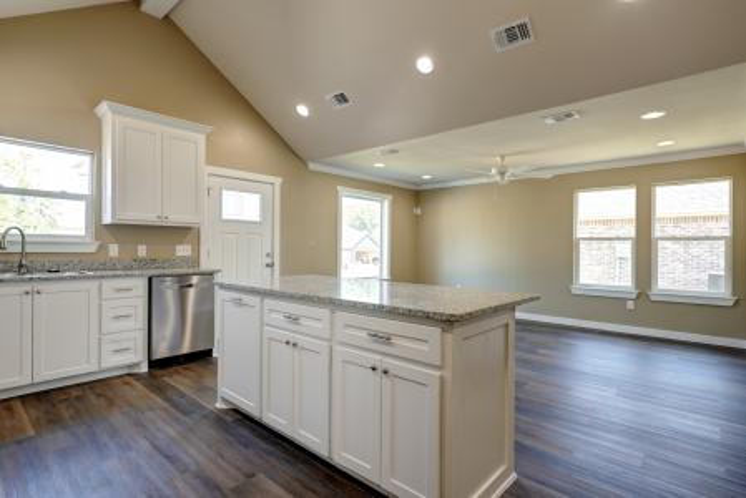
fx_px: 373
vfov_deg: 67.5
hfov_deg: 90.0
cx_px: 373
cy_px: 249
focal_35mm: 18
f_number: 8
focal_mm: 18
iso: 320
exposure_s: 1/15
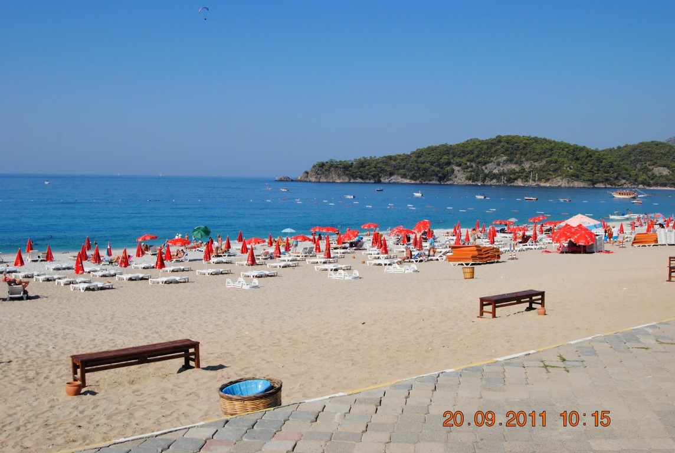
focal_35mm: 36
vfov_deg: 37.0
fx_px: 676
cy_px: 226
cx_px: 338
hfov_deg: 53.0
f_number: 9
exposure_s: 1/320
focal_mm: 24
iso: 100
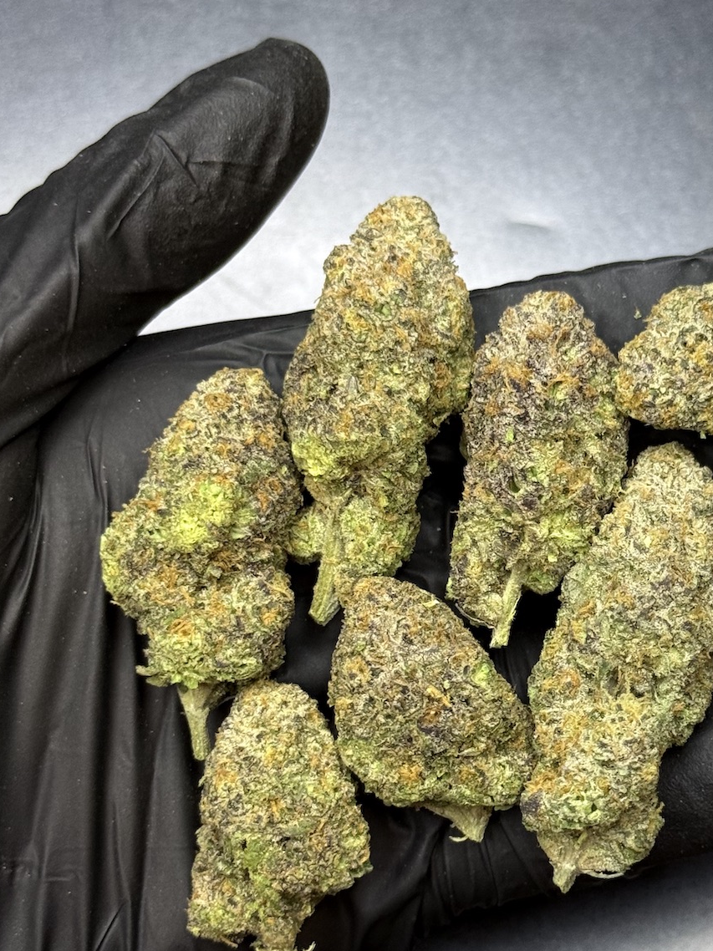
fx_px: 2225
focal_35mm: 81
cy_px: 572
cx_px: 525
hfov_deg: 18.1
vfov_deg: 24.1
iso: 125
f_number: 1.78
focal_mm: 6.76
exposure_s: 1/50
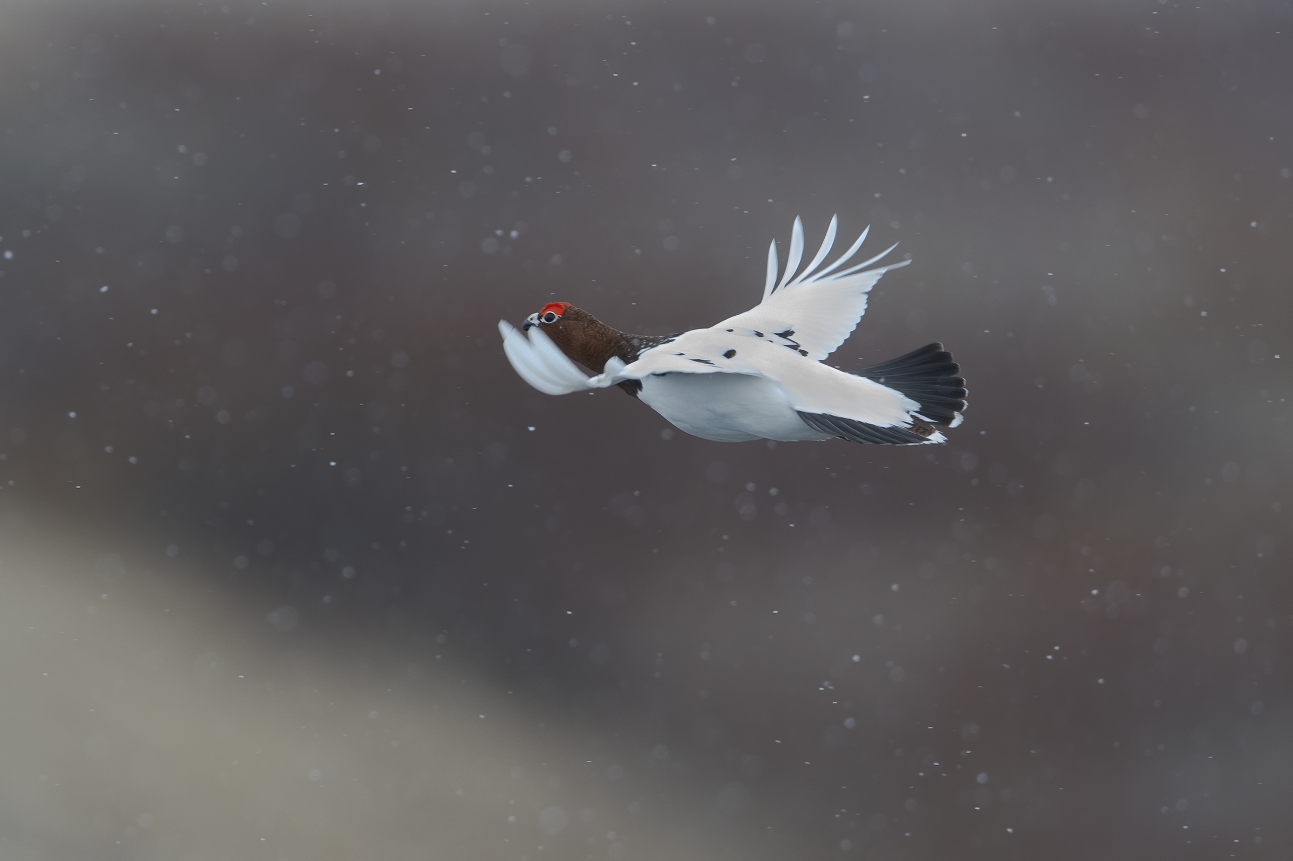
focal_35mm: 850
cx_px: 646
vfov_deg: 1.6
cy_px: 430
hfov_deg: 2.4
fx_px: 30515
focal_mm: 850
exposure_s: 1/2500
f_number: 7.1
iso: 3200
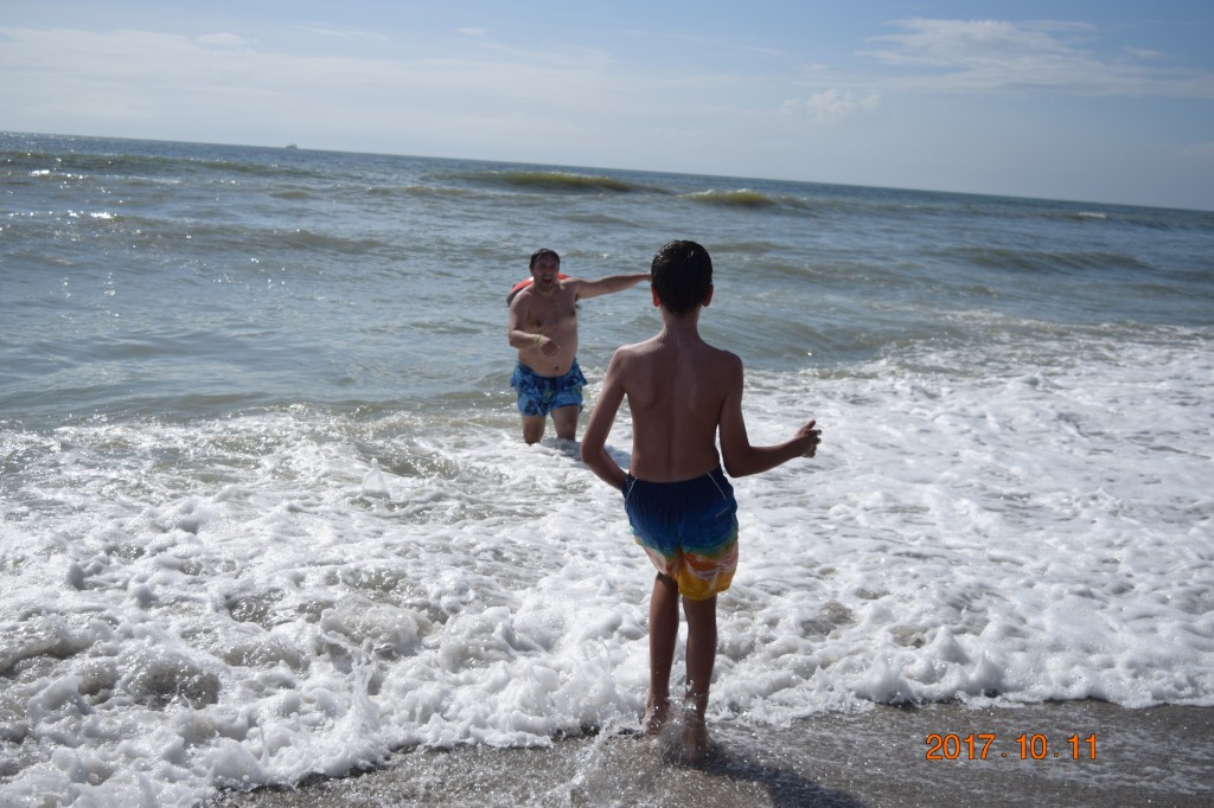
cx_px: 607
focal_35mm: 42
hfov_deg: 46.4
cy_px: 404
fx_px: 1416
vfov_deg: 31.9
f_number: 4.2
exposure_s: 1/4000
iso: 160
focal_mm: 28
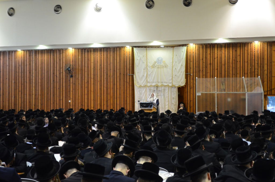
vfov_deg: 16.5
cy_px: 91
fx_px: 629
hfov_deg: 24.7
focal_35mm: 82
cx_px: 138
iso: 1600
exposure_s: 1/20
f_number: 5.6
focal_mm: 55
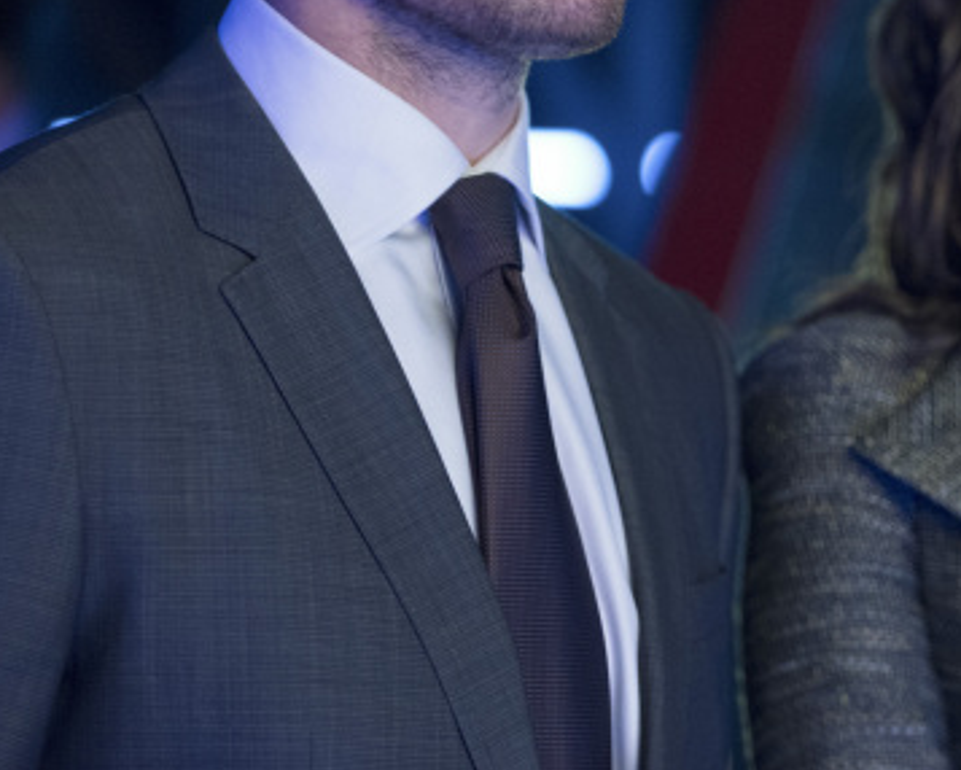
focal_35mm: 244
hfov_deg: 7.9
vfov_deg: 6.3
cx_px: 762
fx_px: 6944
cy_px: 67
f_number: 2.8
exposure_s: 1/80
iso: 2500
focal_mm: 116
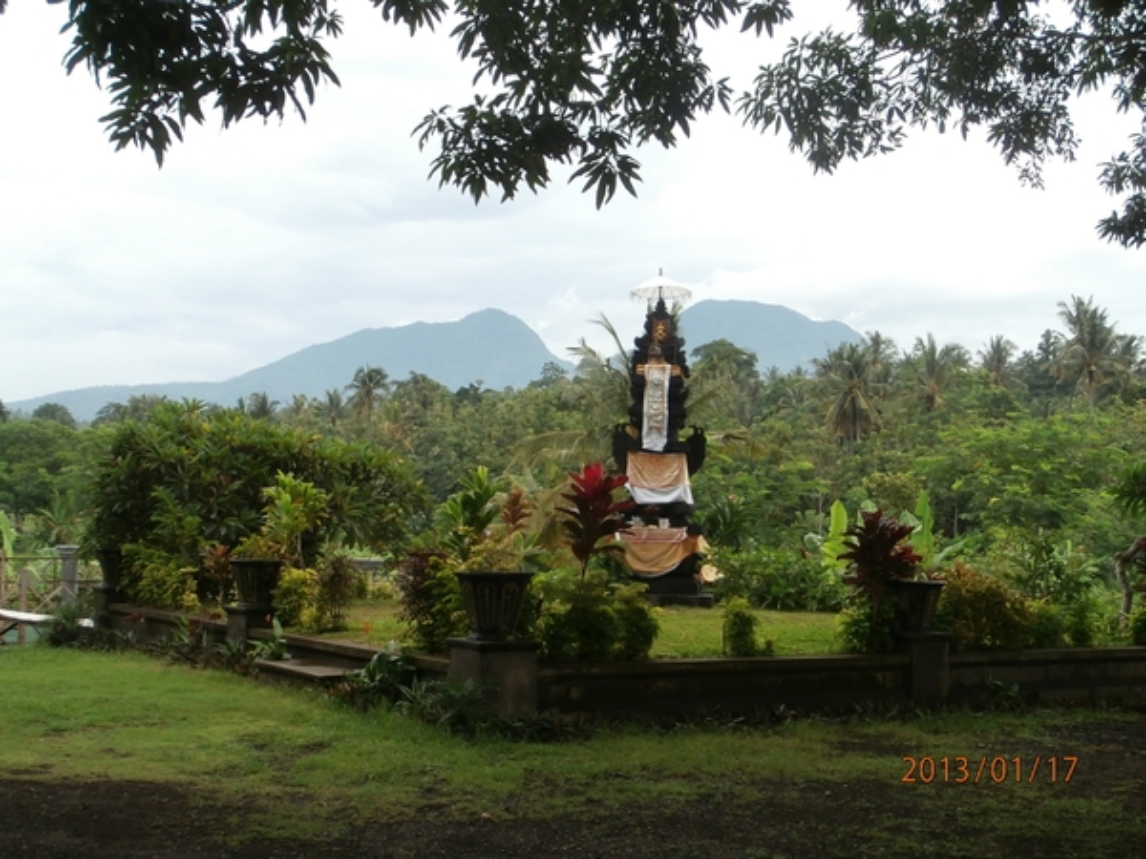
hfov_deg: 40.4
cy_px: 430
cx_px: 573
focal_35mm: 47
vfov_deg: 30.9
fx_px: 1556
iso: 100
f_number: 4.2
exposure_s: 1/320
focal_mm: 8.29
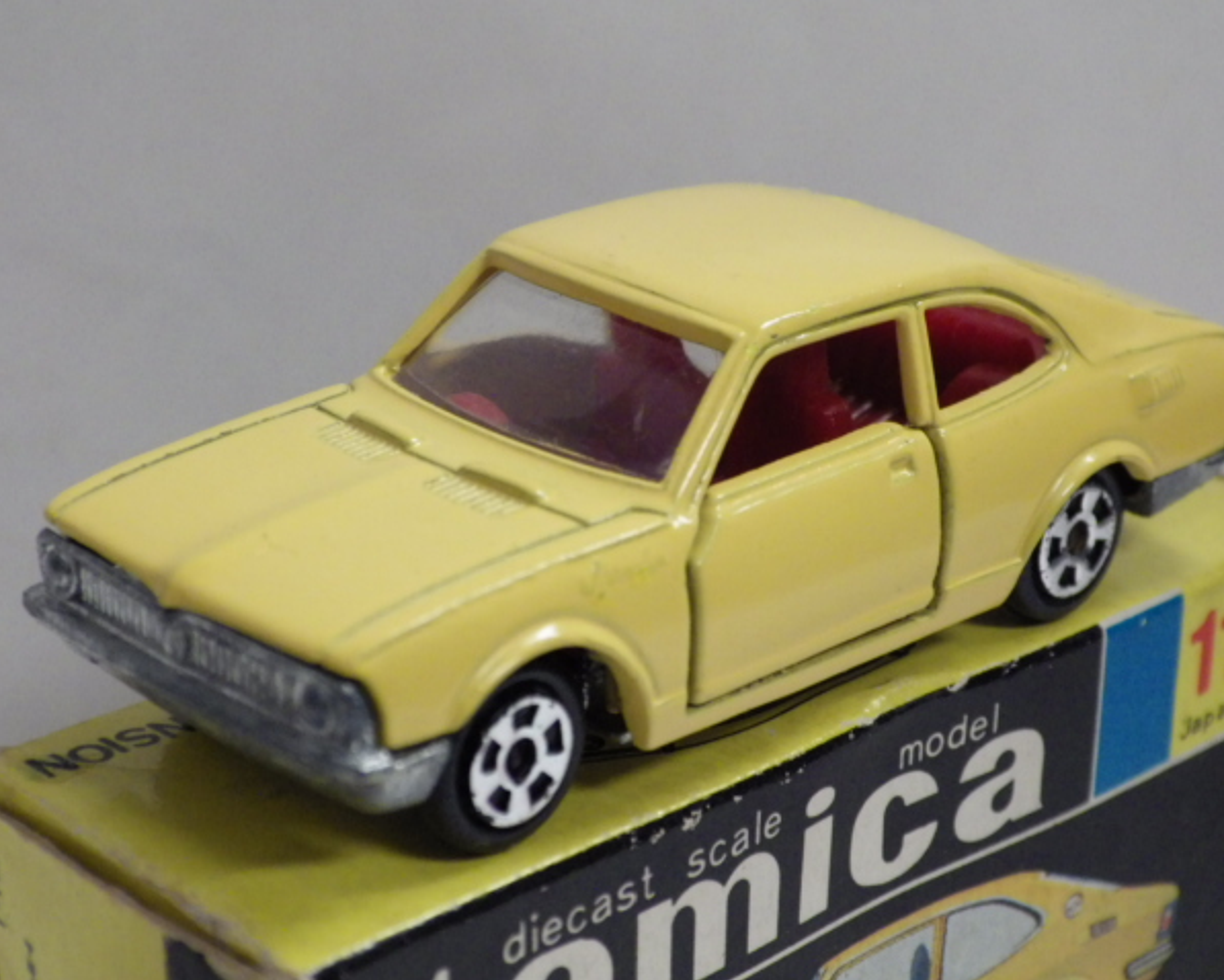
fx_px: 3298
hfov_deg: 21.0
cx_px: 636
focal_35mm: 91
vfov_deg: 16.9
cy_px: 490
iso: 800
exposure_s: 1/60
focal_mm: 15.6
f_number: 4.4
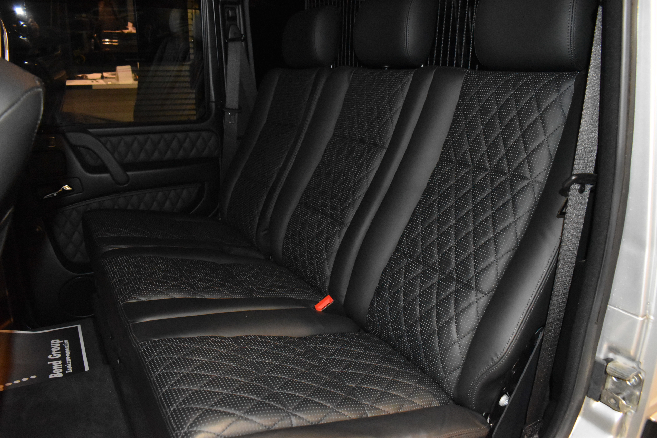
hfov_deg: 67.4
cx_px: 328
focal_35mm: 27
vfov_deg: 47.9
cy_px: 219
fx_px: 493
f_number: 5.6
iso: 6400
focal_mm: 18
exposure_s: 1/60
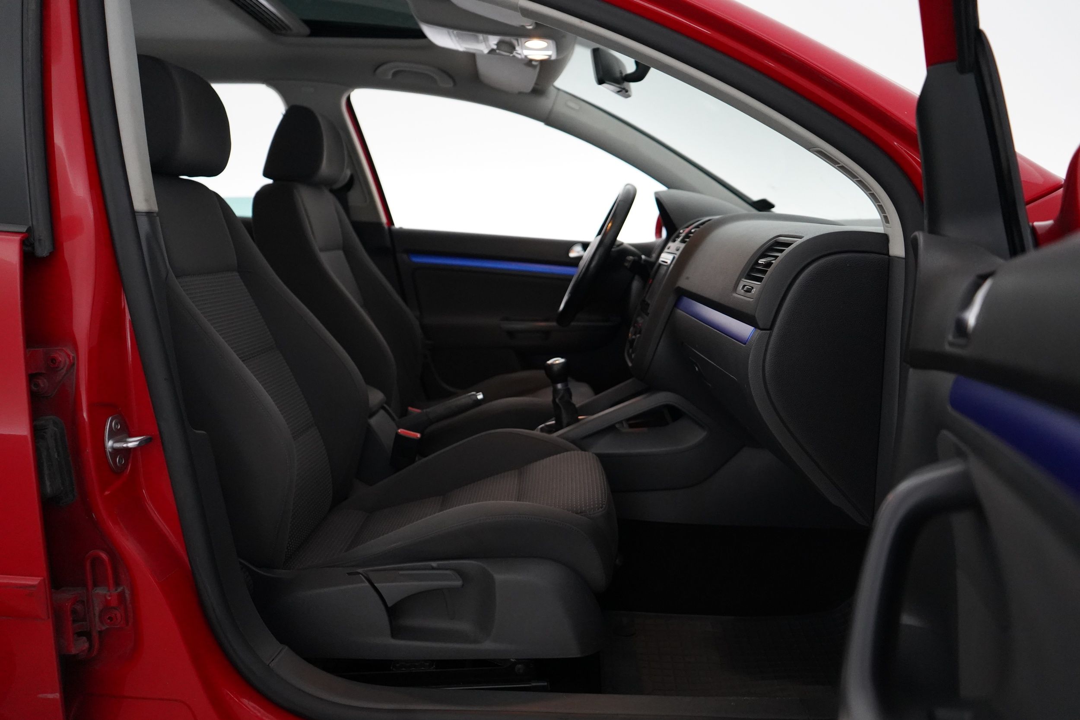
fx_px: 840
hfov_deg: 65.5
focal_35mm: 28
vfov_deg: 46.4
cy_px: 360
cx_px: 540
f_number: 3.5
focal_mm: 28
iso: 6400
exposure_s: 1/160
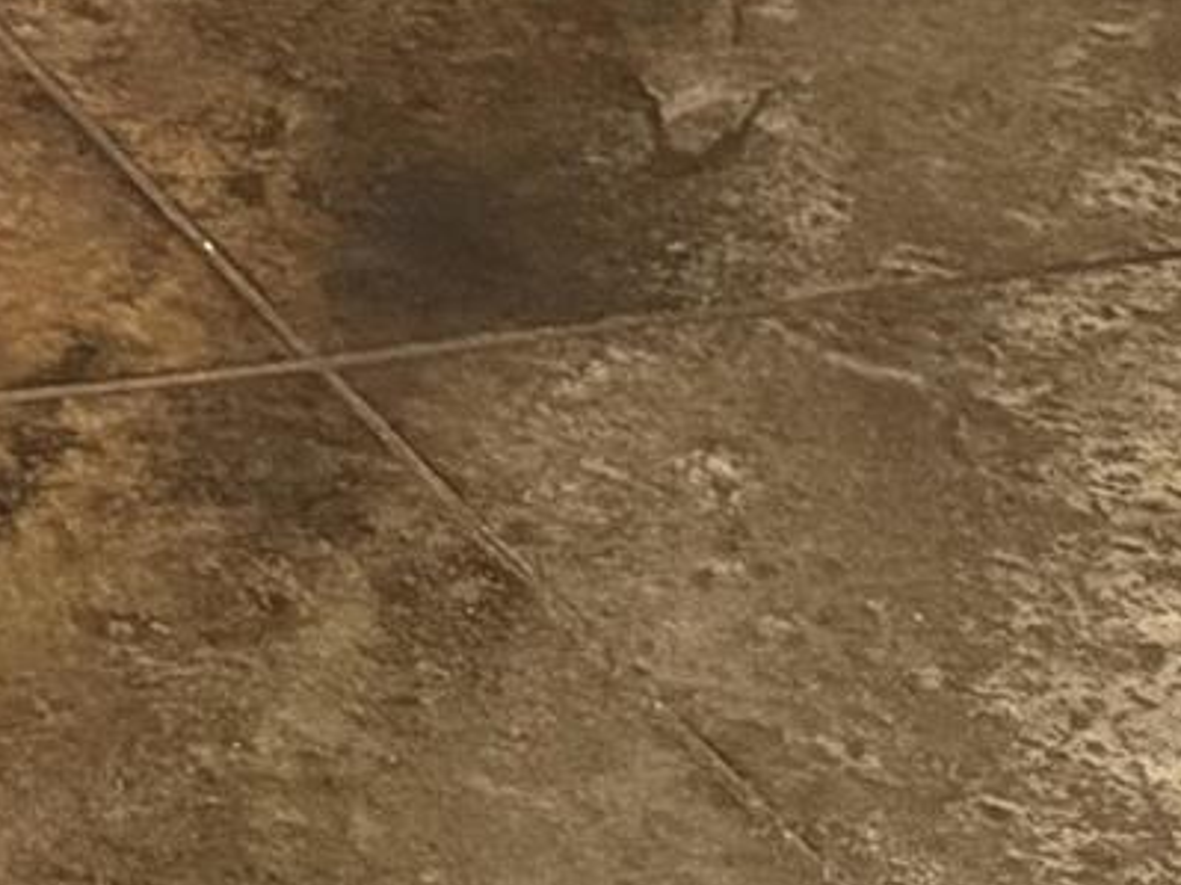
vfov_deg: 7.2
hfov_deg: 9.8
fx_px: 6310
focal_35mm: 185
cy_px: -1649
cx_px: -1314
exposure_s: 1/60
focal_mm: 6.76
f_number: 1.78
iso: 640
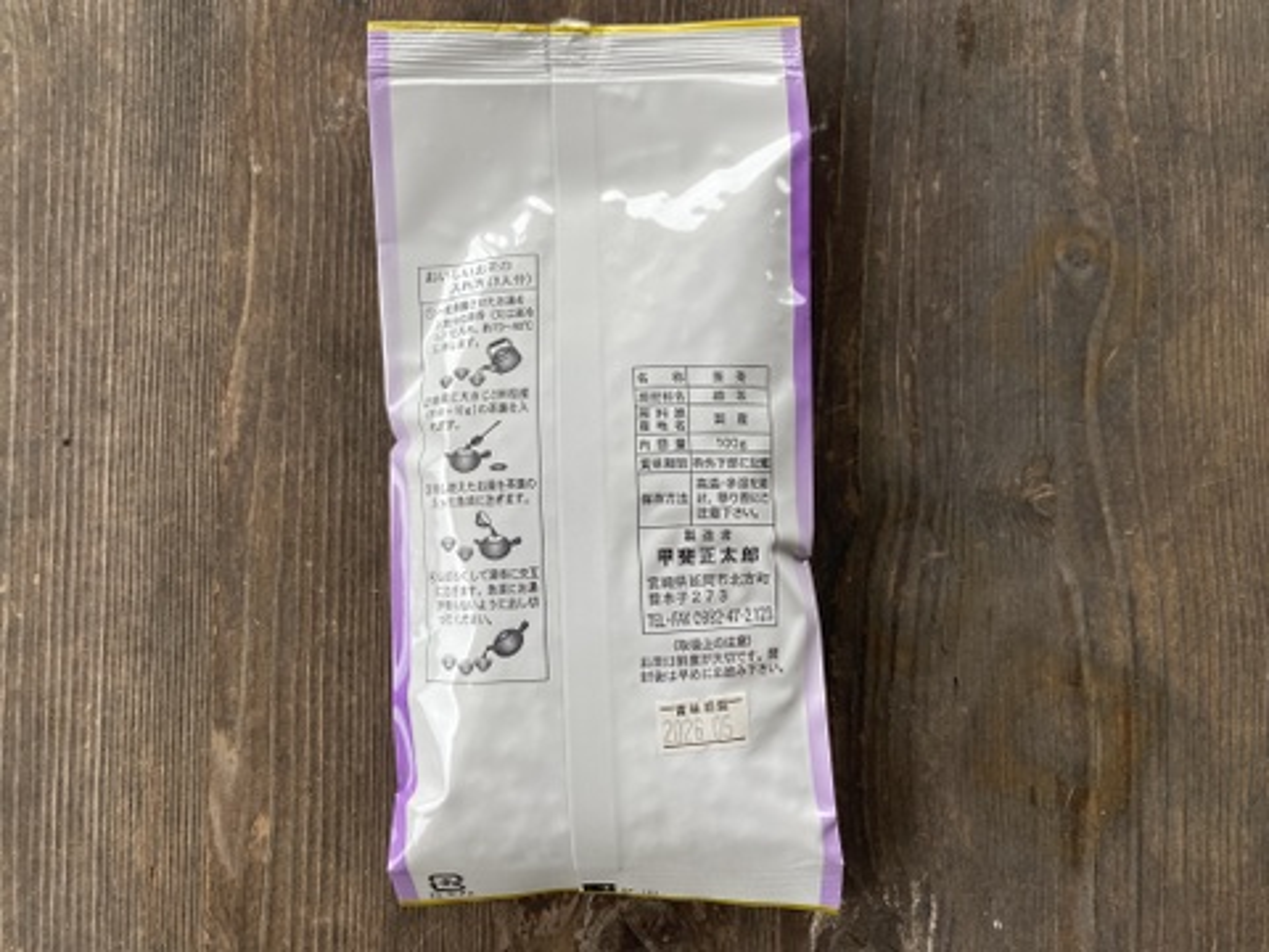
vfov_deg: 53.1
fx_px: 953
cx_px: 634
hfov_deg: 67.3
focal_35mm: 26
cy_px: 476
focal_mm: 4.25
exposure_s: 1/250
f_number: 1.8
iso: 32
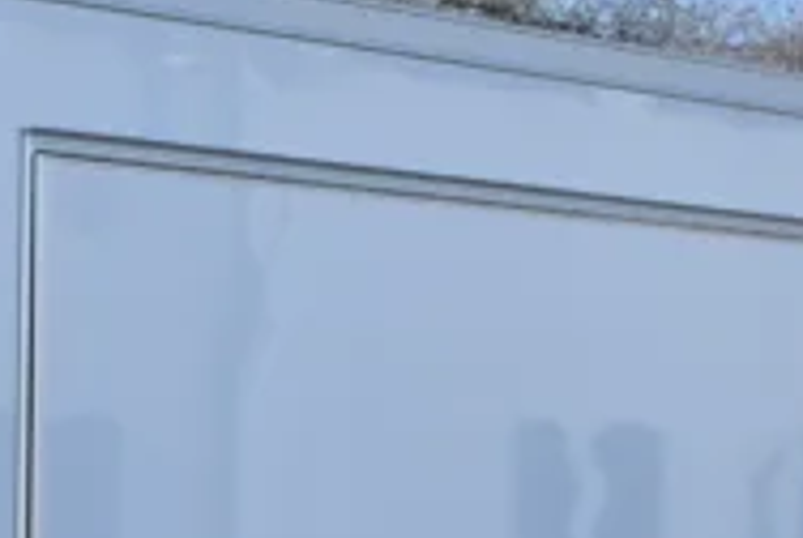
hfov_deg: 12.4
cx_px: -572
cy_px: 651
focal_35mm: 153
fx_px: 3418
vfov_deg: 8.9
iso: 200
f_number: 9
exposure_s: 1/320
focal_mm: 24
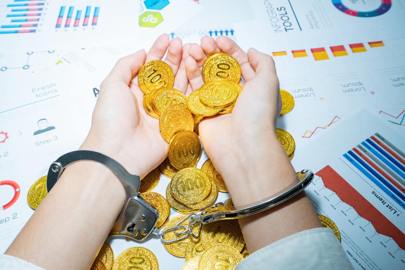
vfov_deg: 37.9
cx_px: 202
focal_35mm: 35
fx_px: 394
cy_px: 135
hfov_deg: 54.4
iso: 400
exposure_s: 1/80
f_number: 11
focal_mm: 35
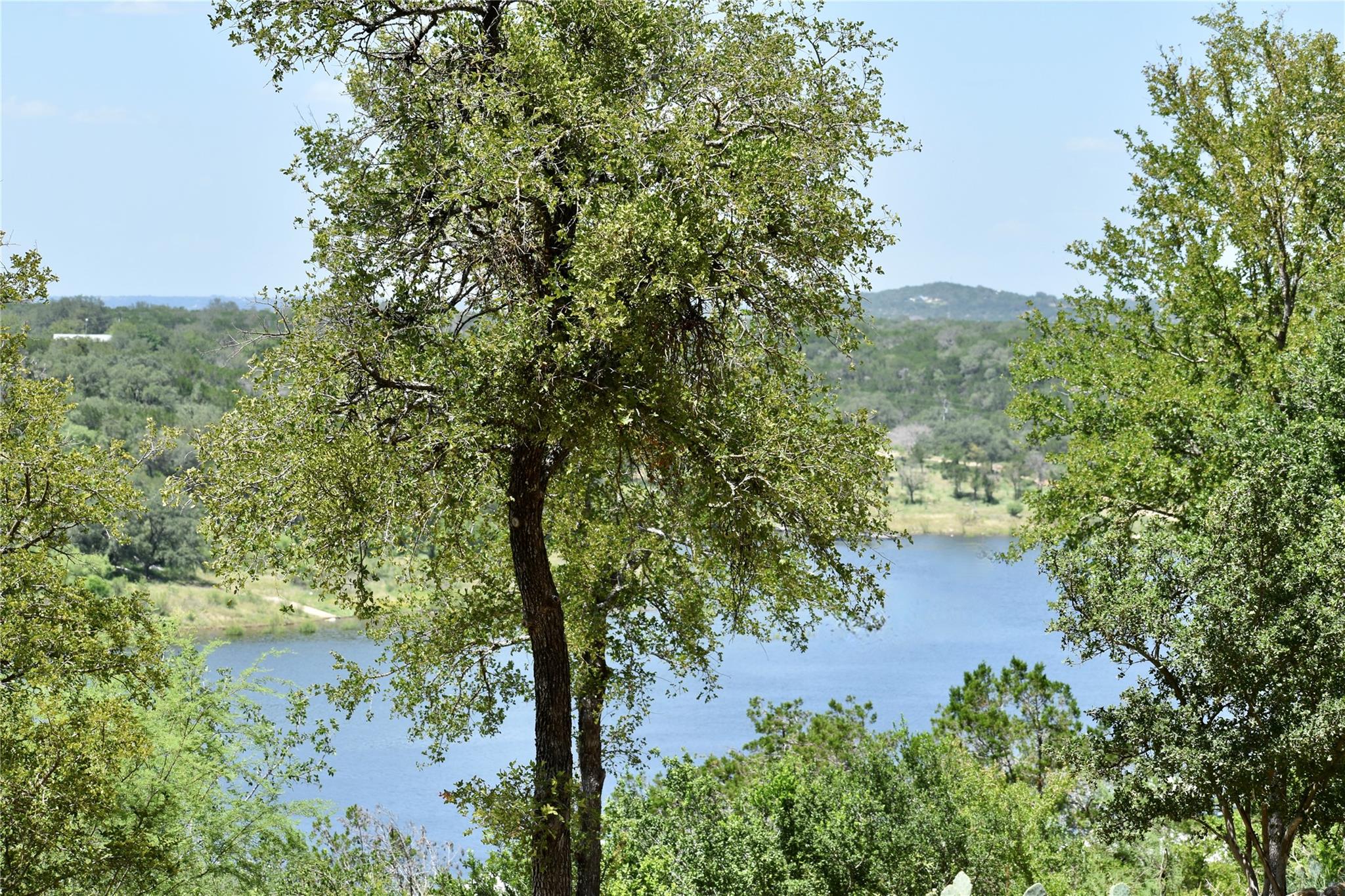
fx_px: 3922
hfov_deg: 19.5
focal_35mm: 105
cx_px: 672
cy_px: 448
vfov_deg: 13.0
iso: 100
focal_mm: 70
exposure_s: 1/200
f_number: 9
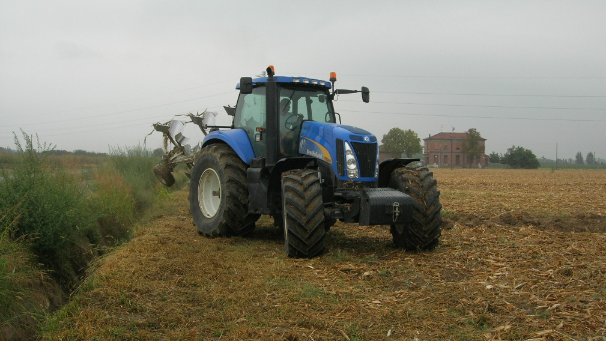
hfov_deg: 48.3
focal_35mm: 42
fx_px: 675
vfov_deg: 28.4
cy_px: 157
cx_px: 307
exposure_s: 1/83.8
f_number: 4.8
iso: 64
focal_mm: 7.8
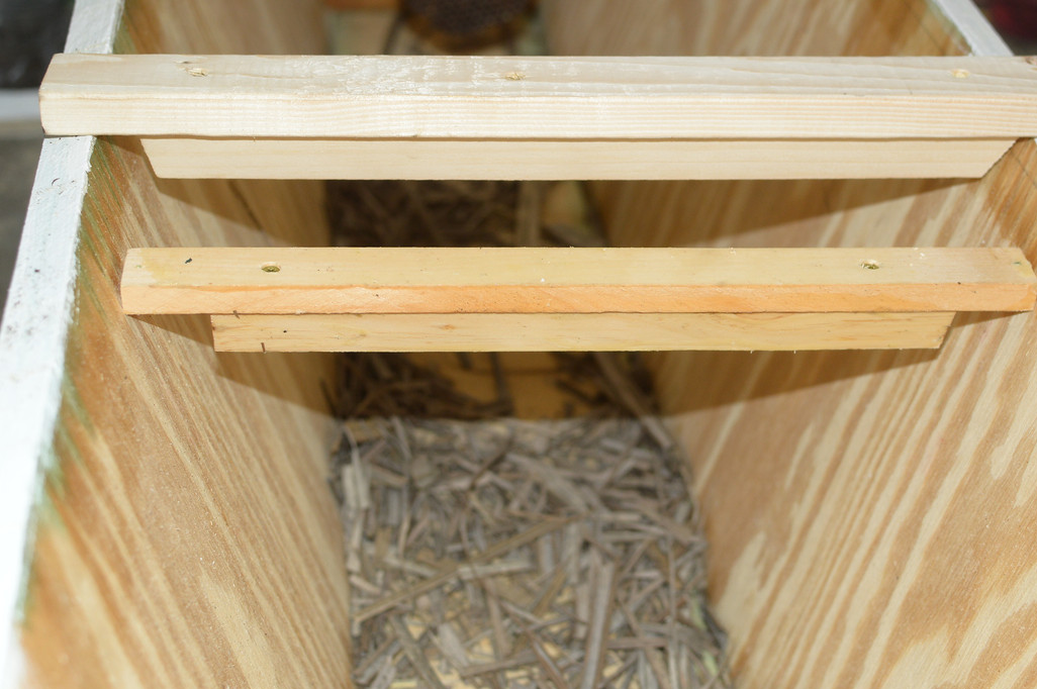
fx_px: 1772
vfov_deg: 22.0
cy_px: 315
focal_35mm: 62
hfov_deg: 32.6
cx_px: 519
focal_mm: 35
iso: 400
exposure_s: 1/60
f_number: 4.5
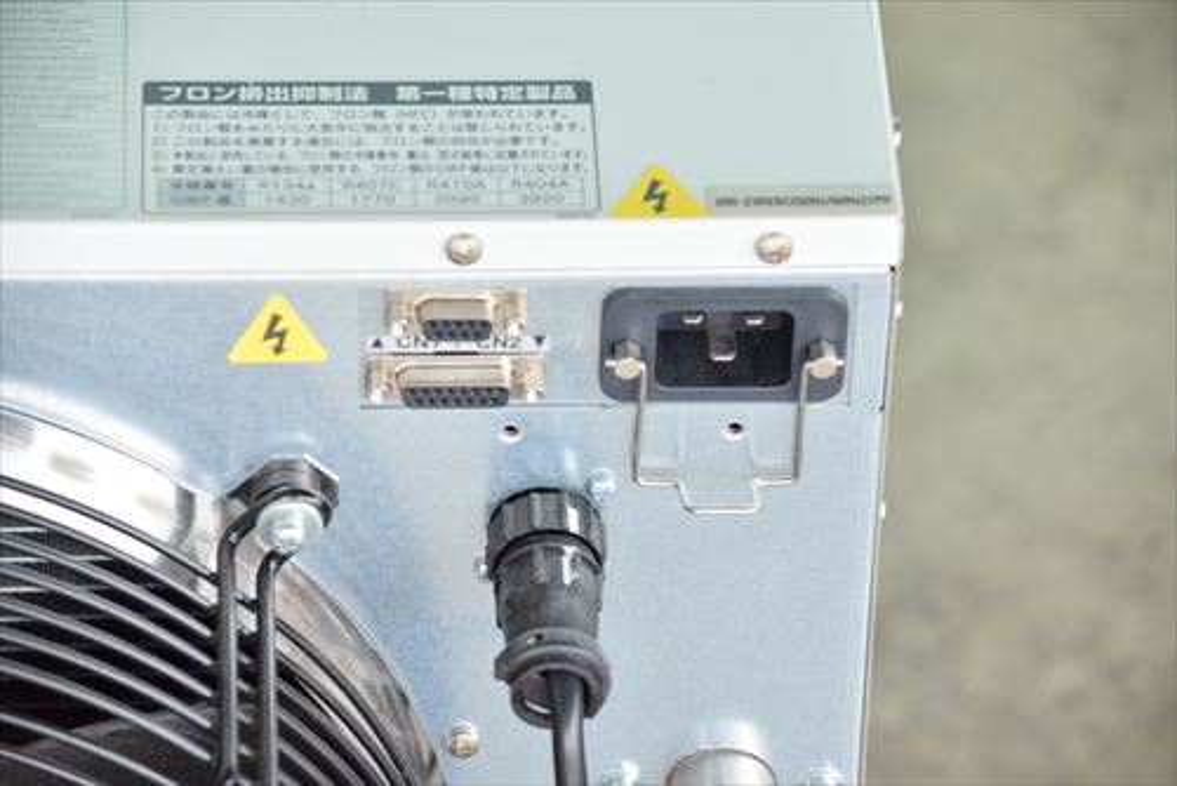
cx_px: 588
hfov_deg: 15.9
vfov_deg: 10.6
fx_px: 4220
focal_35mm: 129
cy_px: 393
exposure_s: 1/200
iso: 1250
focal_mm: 86
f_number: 6.3
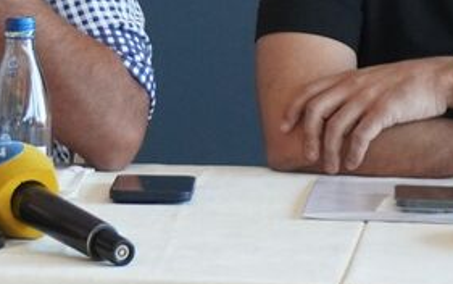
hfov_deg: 6.0
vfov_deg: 3.8
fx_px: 4216
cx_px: -326
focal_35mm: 341
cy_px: -140
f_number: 5.6
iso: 1250
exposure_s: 1/80
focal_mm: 49
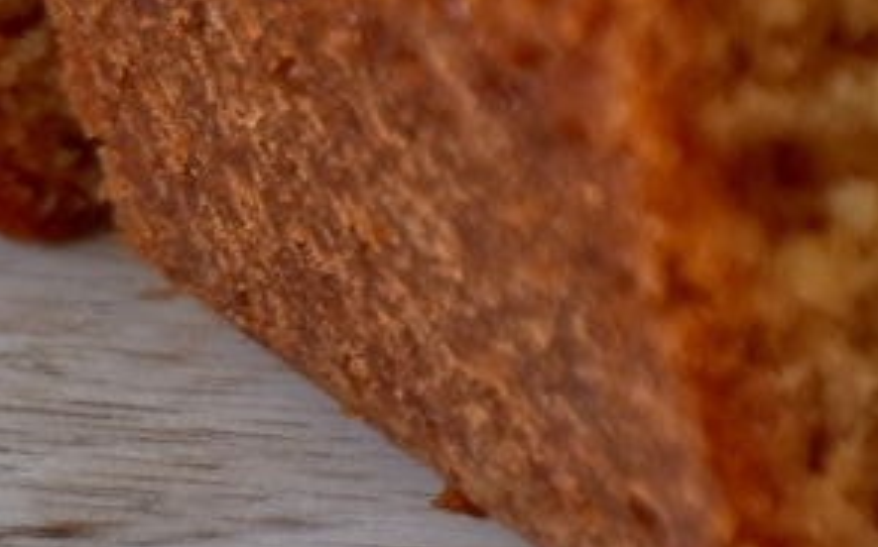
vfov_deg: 4.4
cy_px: -104
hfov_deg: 6.4
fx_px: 7150
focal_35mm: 299
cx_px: 2711
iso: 500
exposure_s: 1/60
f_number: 5.6
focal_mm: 45
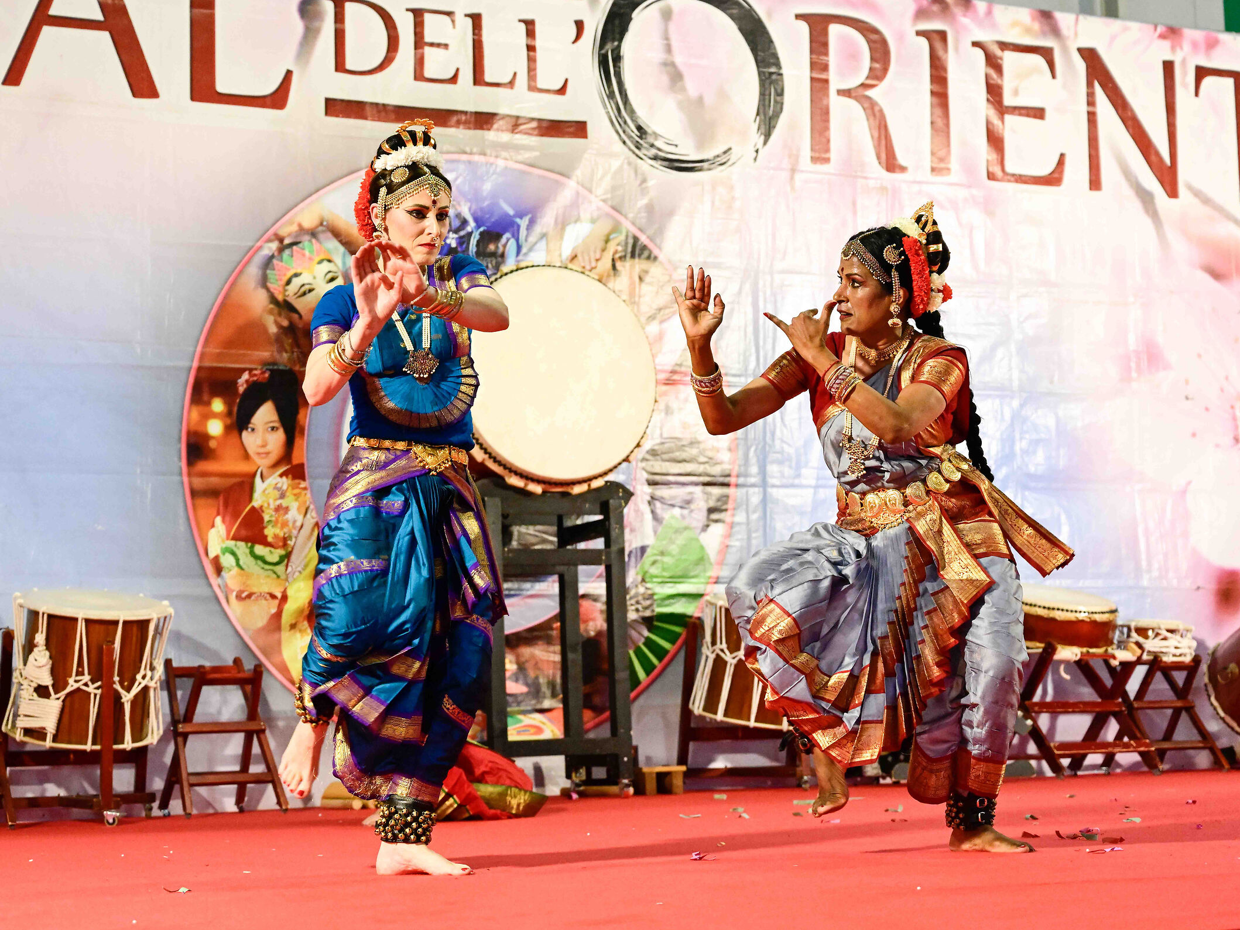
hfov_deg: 31.7
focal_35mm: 61
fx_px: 2185
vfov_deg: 24.0
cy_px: 464
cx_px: 567
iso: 6400
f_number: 5
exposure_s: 1/400
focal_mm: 56
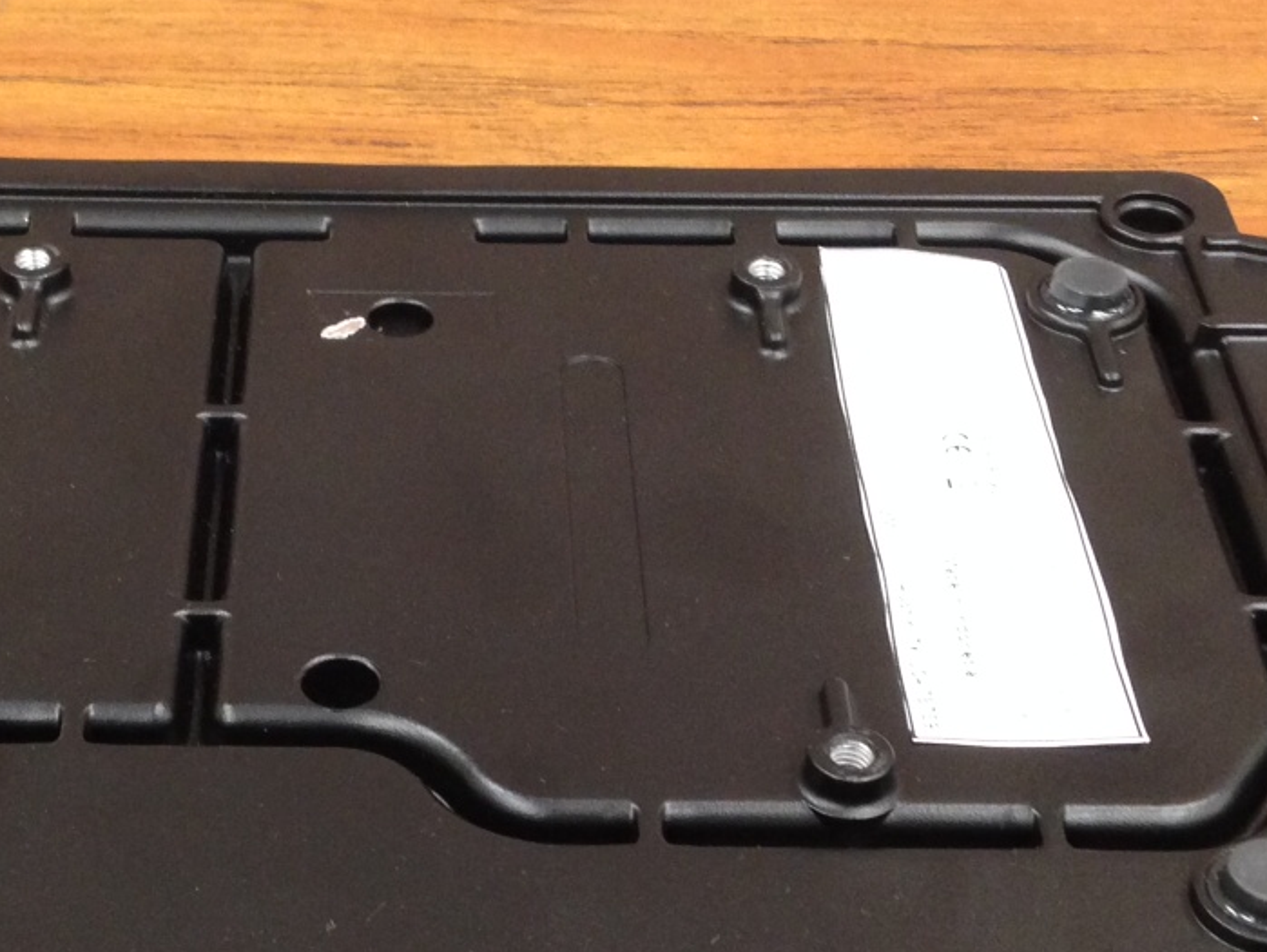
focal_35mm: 77
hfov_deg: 25.2
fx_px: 2820
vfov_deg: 18.9
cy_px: 791
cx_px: 435
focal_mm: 4.12
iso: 160
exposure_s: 1/20
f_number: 2.4
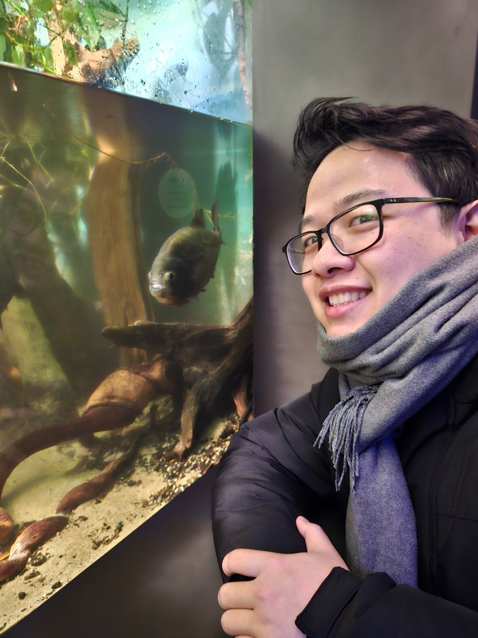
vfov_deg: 73.9
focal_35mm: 23
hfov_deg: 58.9
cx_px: 239
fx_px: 423
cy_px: 319
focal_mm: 6.3
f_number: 1.7
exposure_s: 1/8
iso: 1600
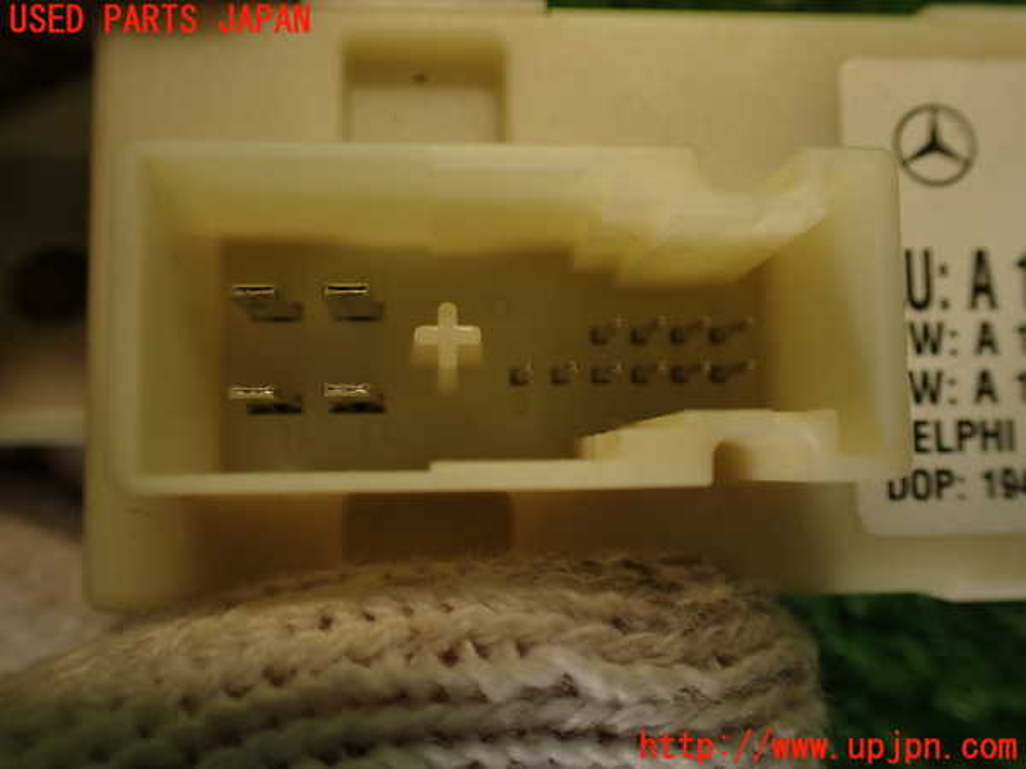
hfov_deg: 56.8
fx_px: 948
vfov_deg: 44.2
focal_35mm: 32
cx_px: 513
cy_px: 384
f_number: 2.4
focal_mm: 5.79
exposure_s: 1/60
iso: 160
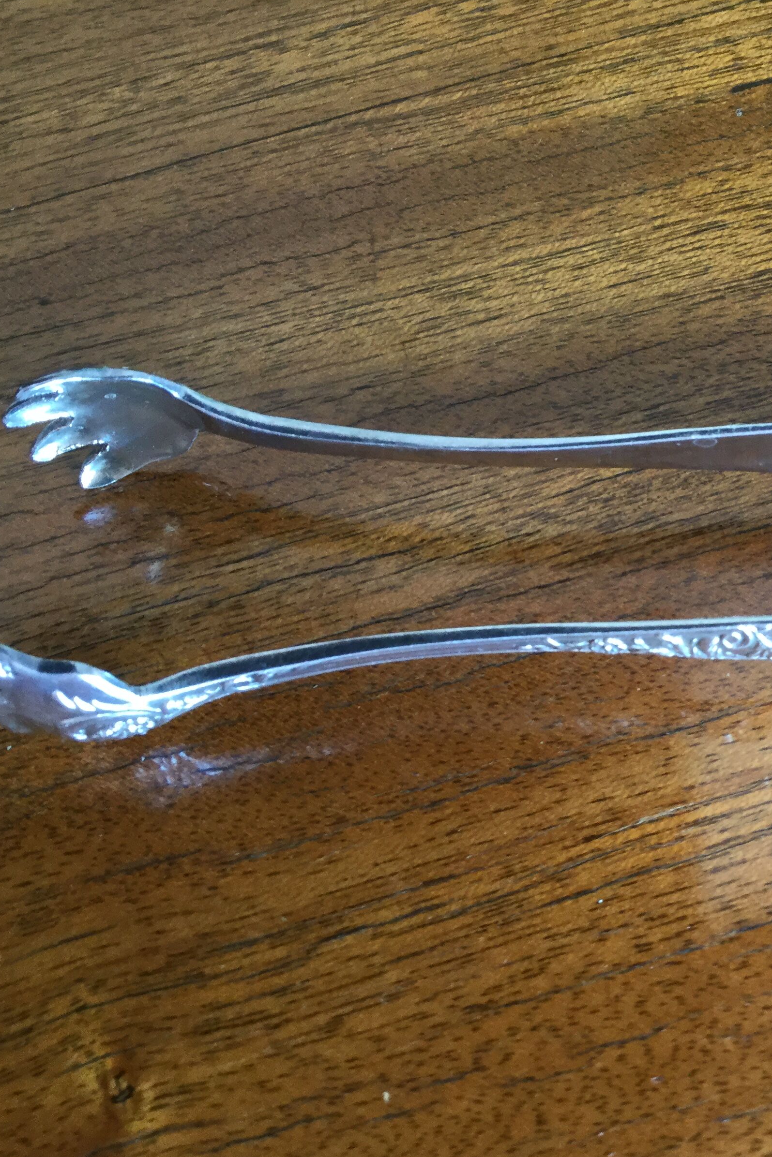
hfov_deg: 29.7
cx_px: 639
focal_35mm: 44
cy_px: 587
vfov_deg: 44.5
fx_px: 1415
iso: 80
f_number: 2.4
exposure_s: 1/33
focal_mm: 3.3
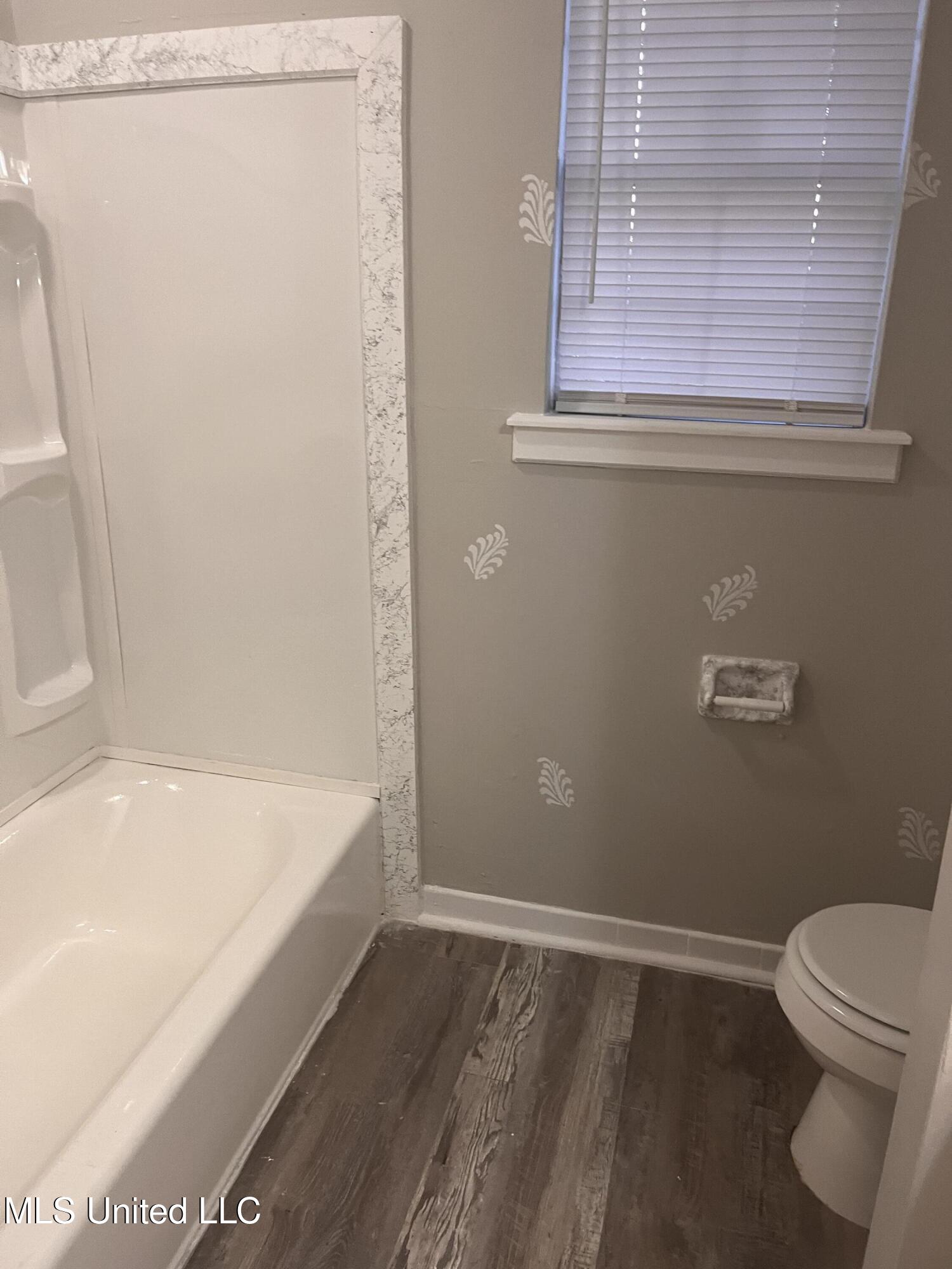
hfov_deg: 53.1
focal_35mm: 26
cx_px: 476
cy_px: 634
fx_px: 953
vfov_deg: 67.3
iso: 200
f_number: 1.6
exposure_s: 1/60
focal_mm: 5.1
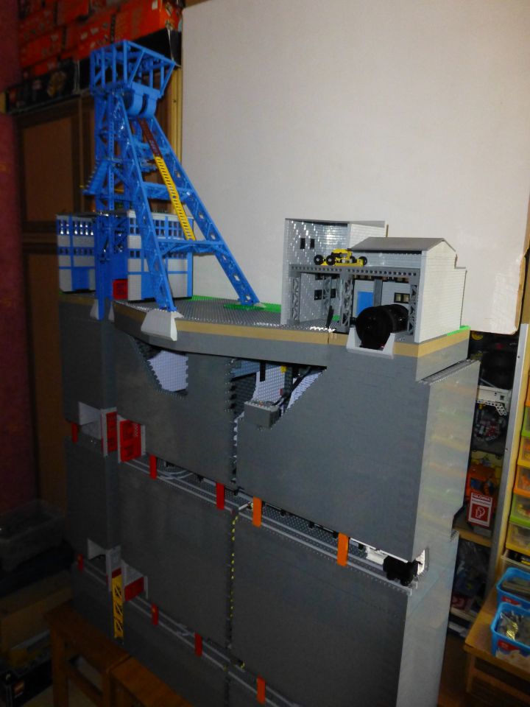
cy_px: 354
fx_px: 490
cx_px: 265
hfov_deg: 56.8
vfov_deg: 71.6
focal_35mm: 24
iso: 800
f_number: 3.3
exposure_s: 1/30
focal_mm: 4.3
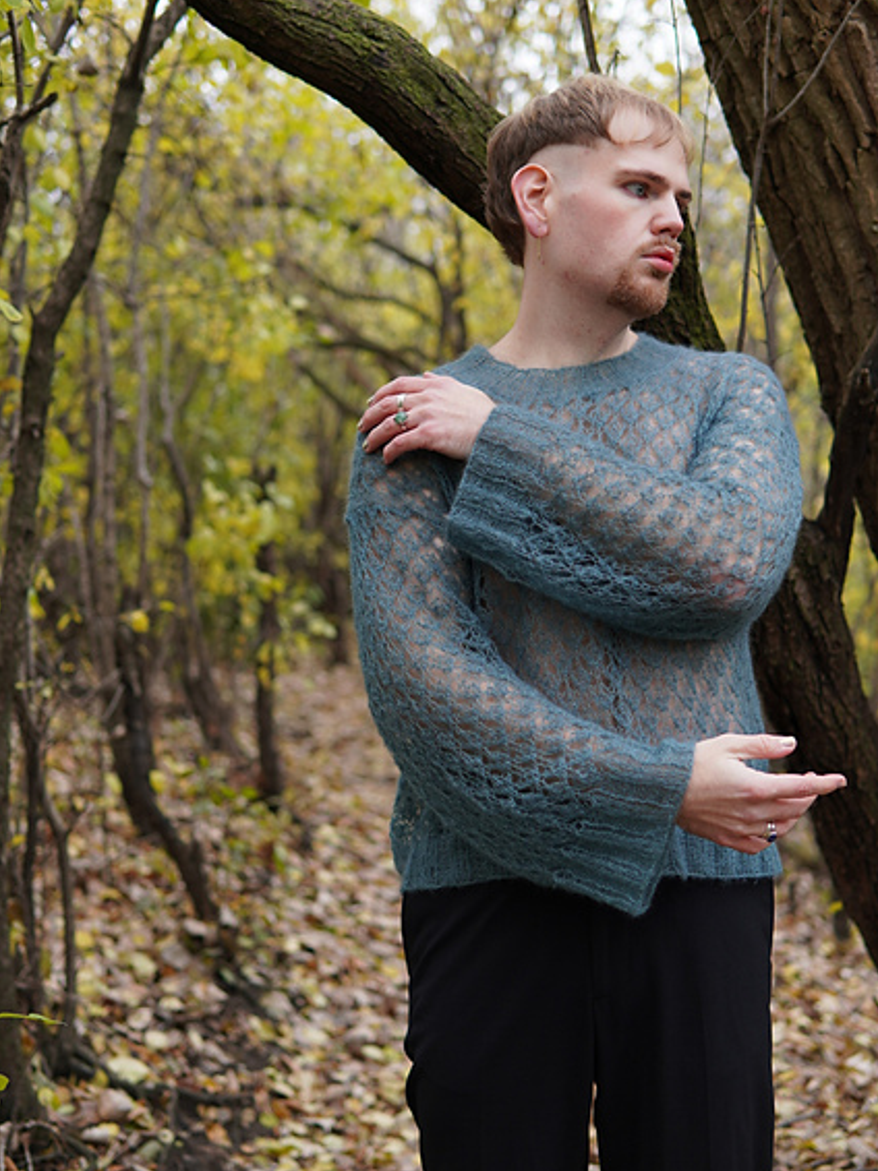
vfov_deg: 38.9
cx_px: 441
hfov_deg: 29.7
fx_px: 1658
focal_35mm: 49
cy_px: 583
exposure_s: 1/250
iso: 100
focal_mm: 30
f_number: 2
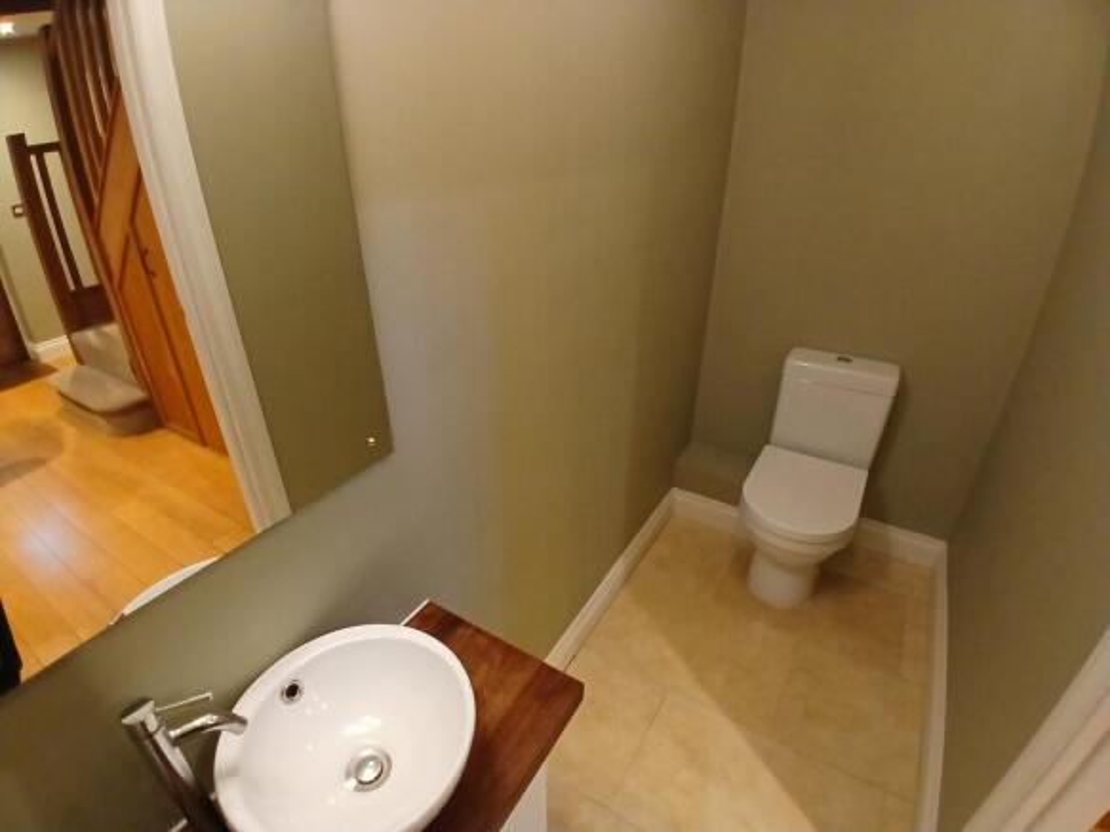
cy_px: 416
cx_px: 555
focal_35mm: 17
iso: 400
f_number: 2.2
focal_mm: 1.4
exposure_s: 1/25
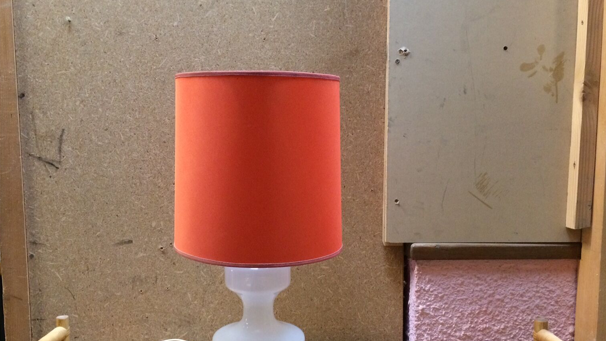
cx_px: 282
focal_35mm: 34
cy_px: 218
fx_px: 546
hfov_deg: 58.0
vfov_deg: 34.4
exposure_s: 1/17
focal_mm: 4.15
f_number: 2.2
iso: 250
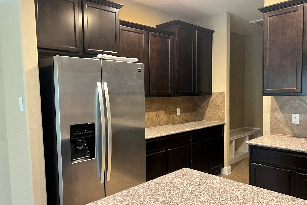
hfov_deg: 65.5
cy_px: 110
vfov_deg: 46.4
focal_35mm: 28
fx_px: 239
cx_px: 157
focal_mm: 5.7
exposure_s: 1/60
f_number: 1.5
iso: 500
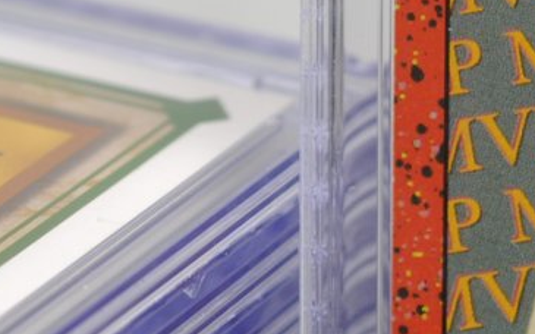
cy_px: -27
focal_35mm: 286
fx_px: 4169
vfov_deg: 4.6
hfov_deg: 7.3
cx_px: 728
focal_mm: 40
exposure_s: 1/60
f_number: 4
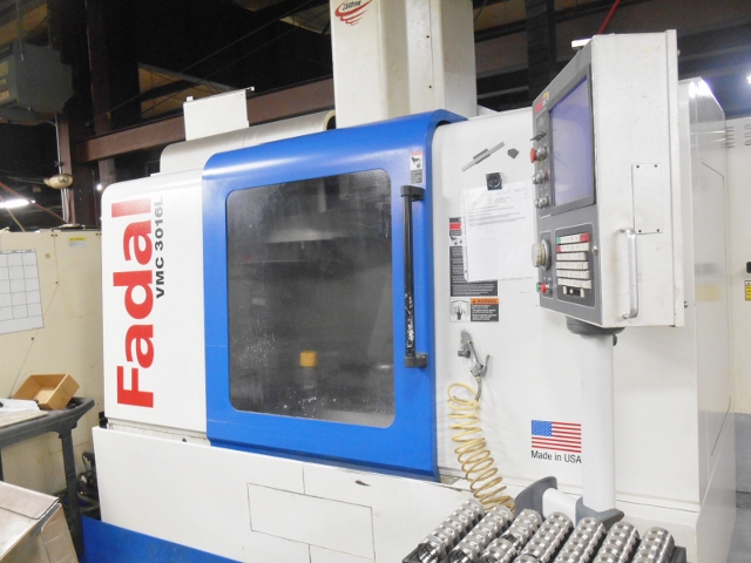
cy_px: 282
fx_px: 673
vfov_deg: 45.4
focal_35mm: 31
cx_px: 376
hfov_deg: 58.4
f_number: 3.6
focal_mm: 5.5
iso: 280
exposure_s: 1/30
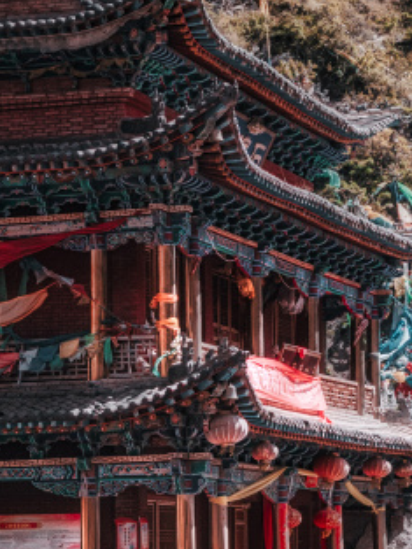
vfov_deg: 15.3
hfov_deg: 11.5
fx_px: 2046
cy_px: 295
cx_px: 234
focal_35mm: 129
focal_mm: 35
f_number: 8
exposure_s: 1/1000
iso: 400
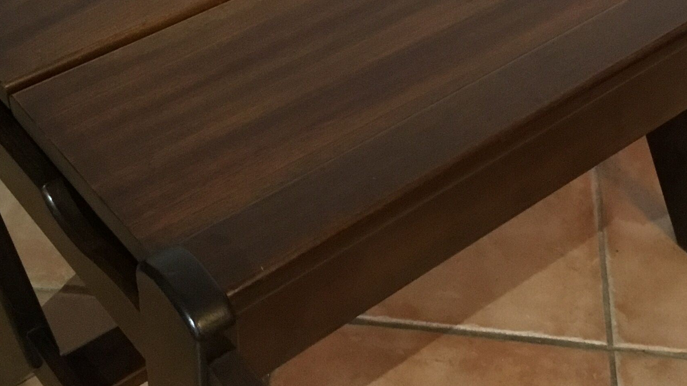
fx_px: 1184
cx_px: 346
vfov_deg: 18.3
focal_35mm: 65
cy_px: 68
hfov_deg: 32.4
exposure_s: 1/33
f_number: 2.4
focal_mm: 3.3
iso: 200
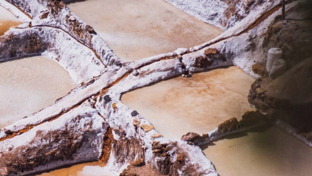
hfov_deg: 3.3
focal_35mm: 647
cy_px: 192
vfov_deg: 1.9
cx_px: 26
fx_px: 5353
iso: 400
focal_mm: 200
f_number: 5.6
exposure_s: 1/4400
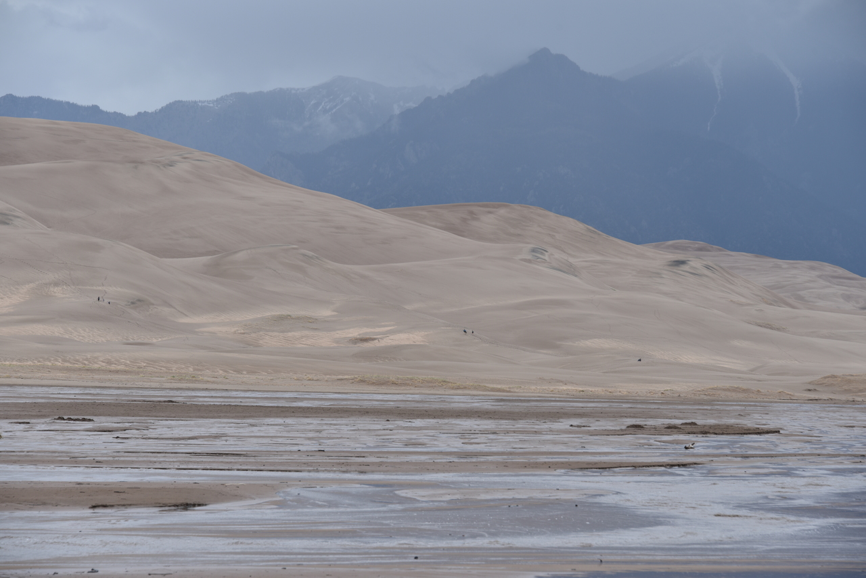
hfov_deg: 15.2
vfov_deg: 10.2
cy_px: 289
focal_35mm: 135
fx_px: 3248
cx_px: 433
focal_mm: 135
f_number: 8
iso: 100
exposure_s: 1/320
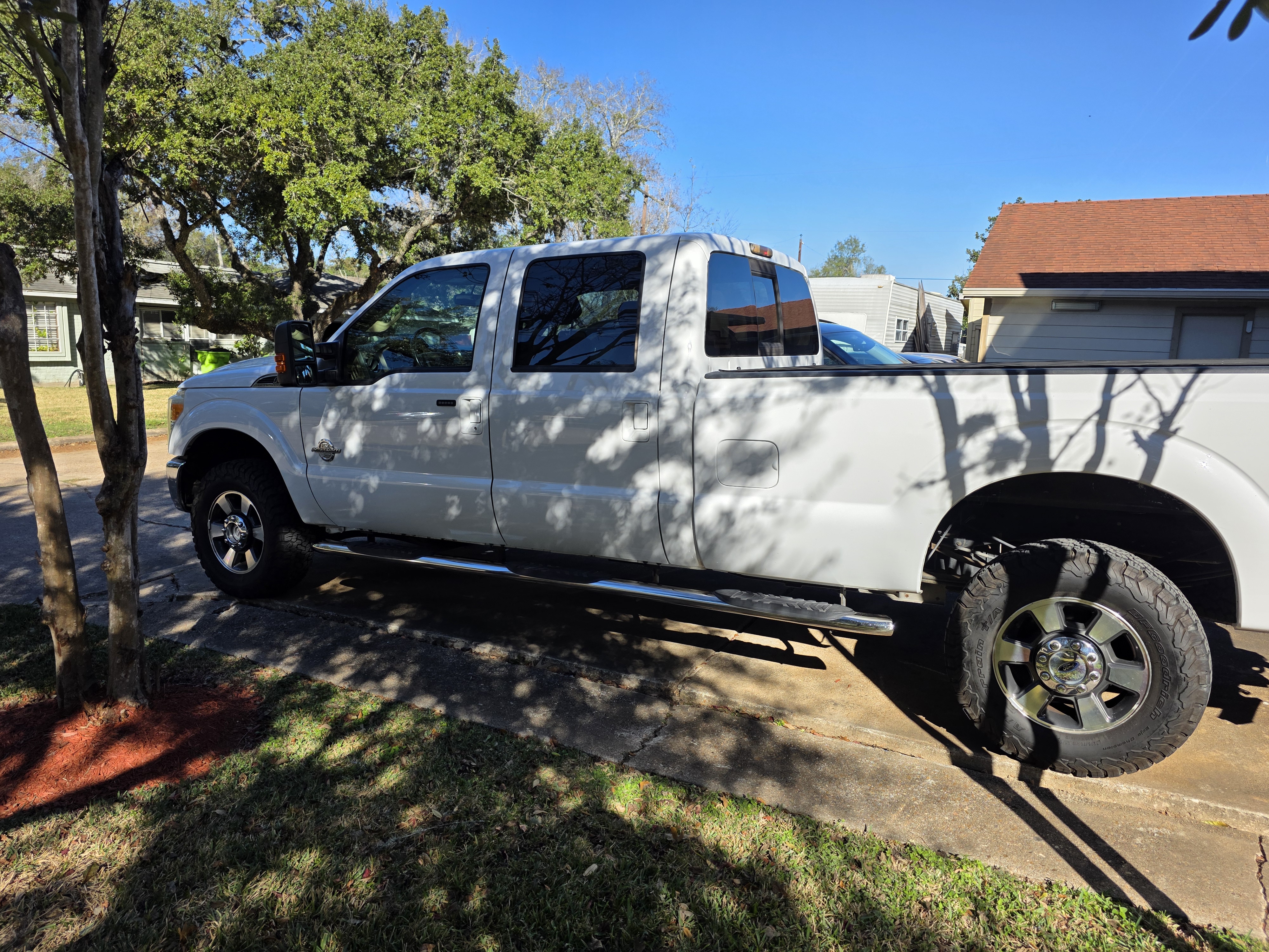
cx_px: 634
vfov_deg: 58.9
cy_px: 476
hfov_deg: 73.9
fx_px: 843
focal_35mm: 23
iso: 80
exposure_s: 1/5296
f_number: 1.7
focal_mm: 6.3
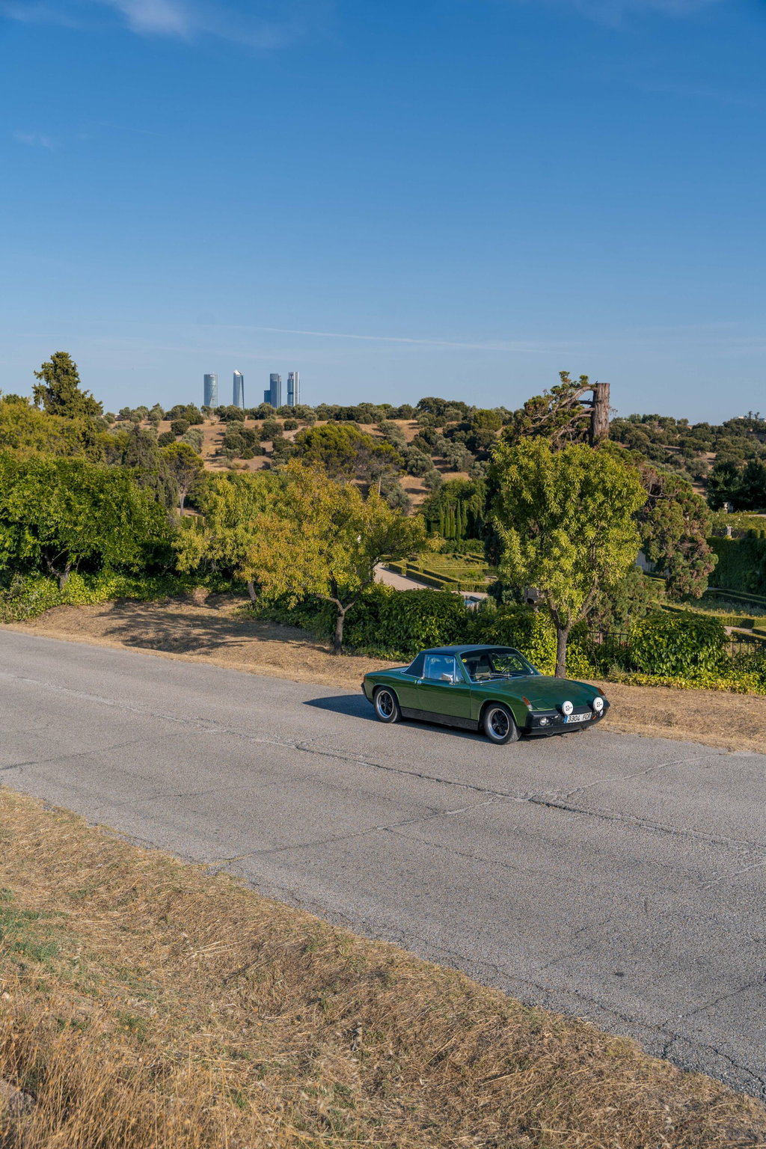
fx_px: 1222
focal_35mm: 38
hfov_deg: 34.8
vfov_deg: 50.3
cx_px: 383
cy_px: 574
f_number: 5
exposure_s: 1/400
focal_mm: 38.3
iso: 100
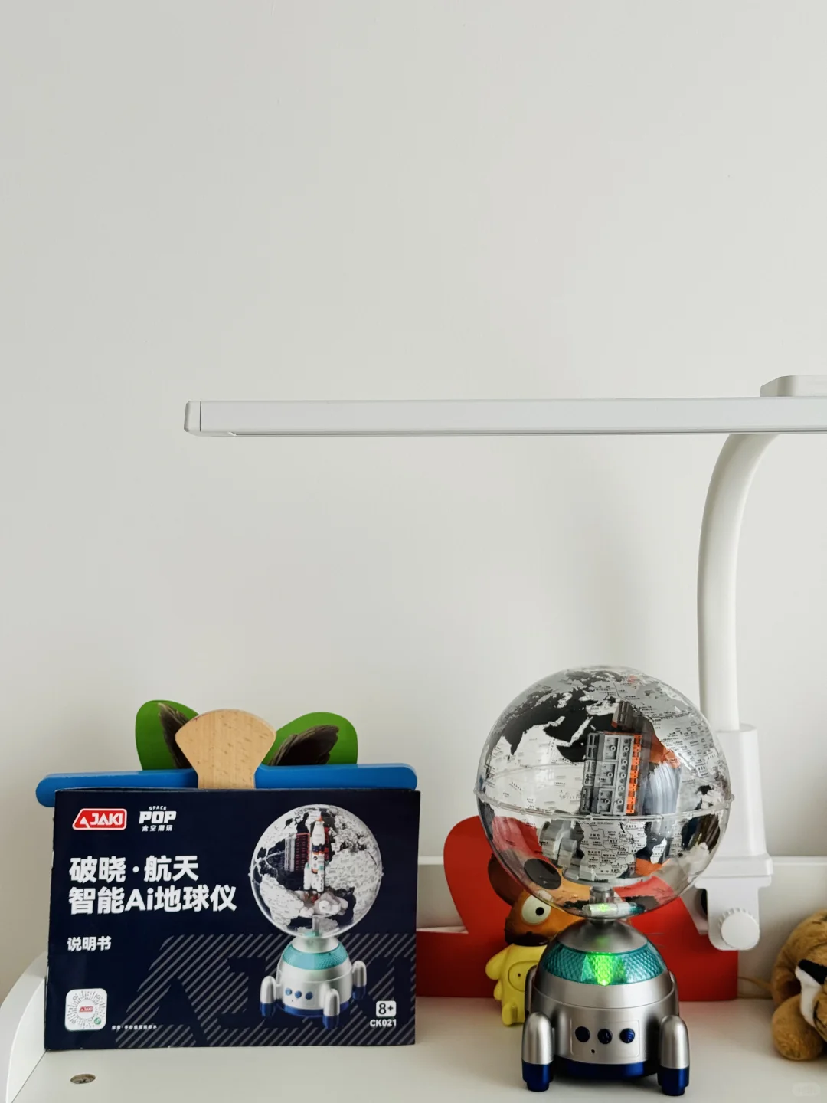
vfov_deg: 39.7
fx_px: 1529
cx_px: 414
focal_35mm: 48
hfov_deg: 30.3
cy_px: 552
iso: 50
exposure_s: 1/141
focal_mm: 6.76
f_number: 1.78
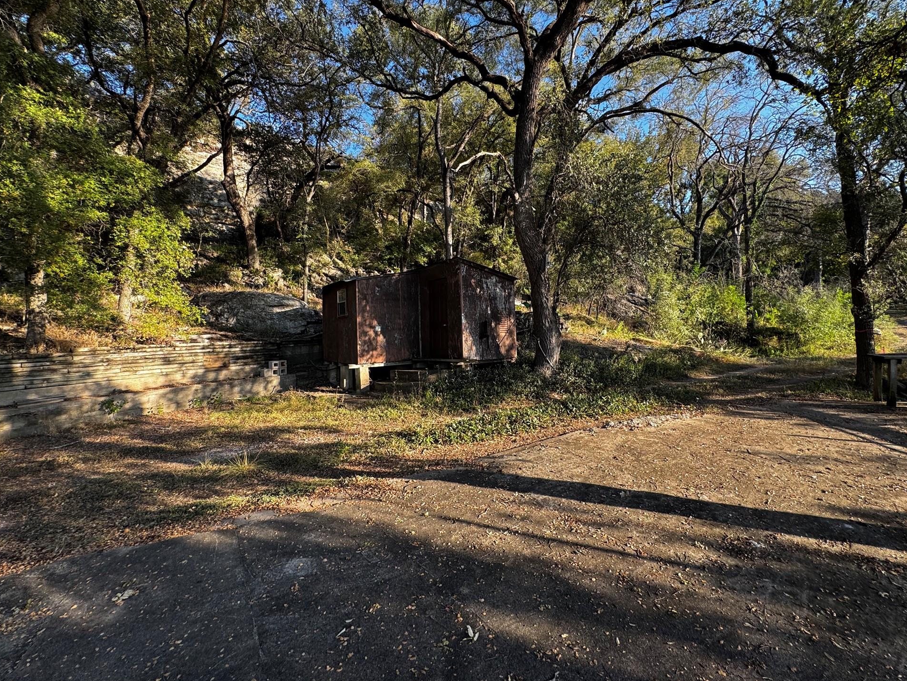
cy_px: 320
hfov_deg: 98.1
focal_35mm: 15
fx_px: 393
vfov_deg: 81.7
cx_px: 464
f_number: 2.2
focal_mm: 2.22
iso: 40
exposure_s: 1/249
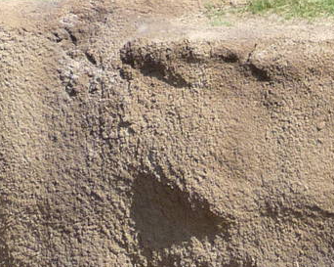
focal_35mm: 128
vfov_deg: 11.0
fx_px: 1264
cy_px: -260
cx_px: 573
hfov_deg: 13.7
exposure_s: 1/400
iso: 100
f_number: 3.3
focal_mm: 4.7
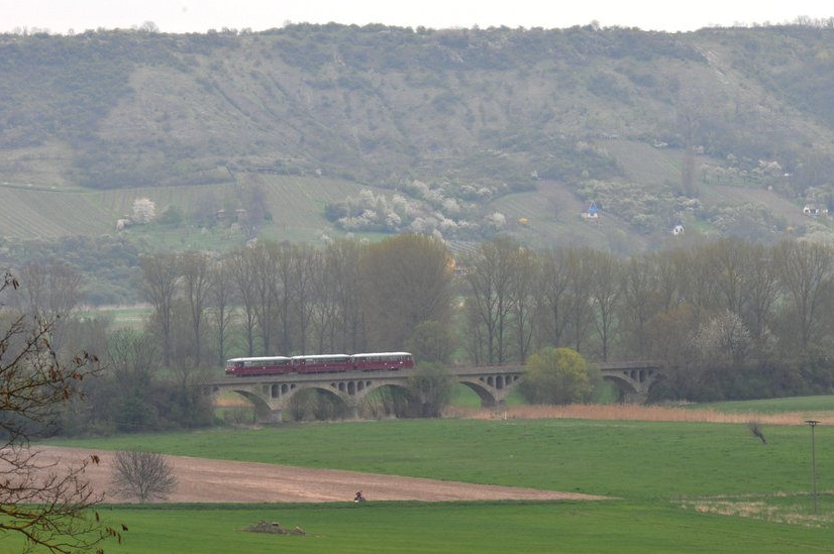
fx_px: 6238
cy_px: 301
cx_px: 453
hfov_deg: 7.6
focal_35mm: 270
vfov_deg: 5.1
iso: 800
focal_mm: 165
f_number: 22
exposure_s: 1/160
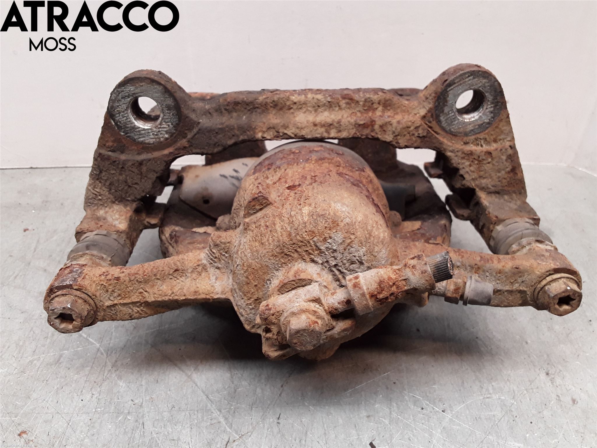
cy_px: 224
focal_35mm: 28
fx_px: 483
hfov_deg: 63.4
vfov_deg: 49.7
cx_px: 298
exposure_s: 1/50
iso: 64
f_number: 1.9
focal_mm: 2.91
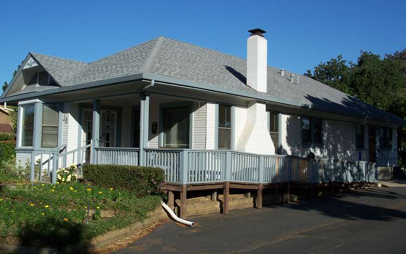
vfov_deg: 31.9
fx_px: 443
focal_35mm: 40
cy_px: 104
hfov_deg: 49.3
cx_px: 200
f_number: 4
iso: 64
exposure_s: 1/640
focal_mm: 7.8
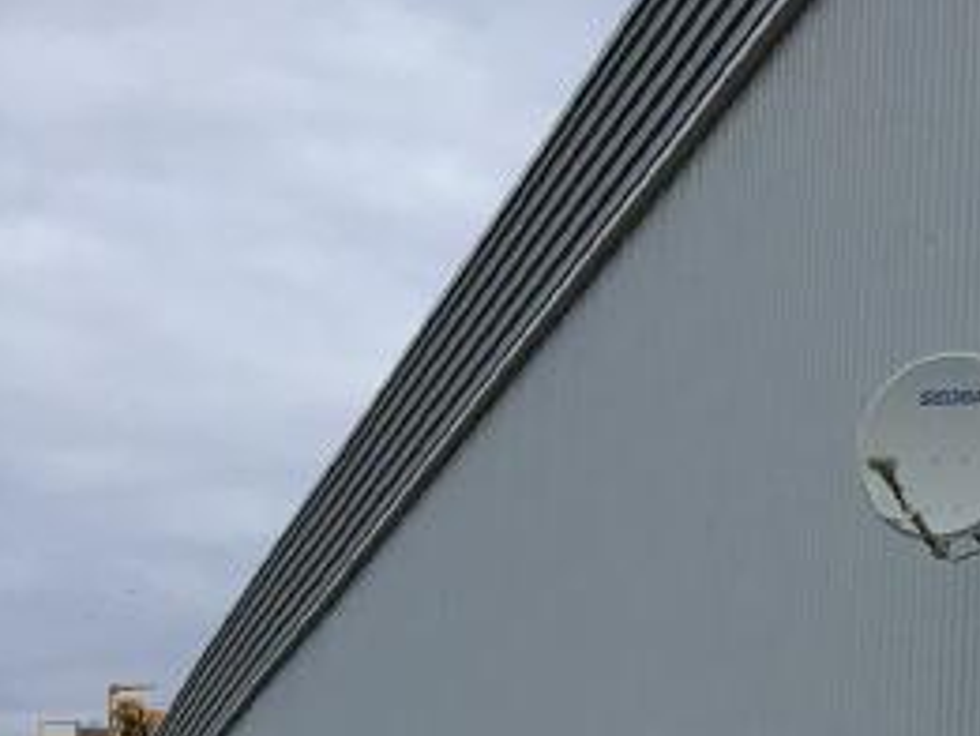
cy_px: 950
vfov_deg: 10.2
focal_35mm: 142
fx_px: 4022
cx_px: 2388
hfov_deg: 11.4
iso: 25
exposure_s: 1/754
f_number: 2.2
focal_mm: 4.15
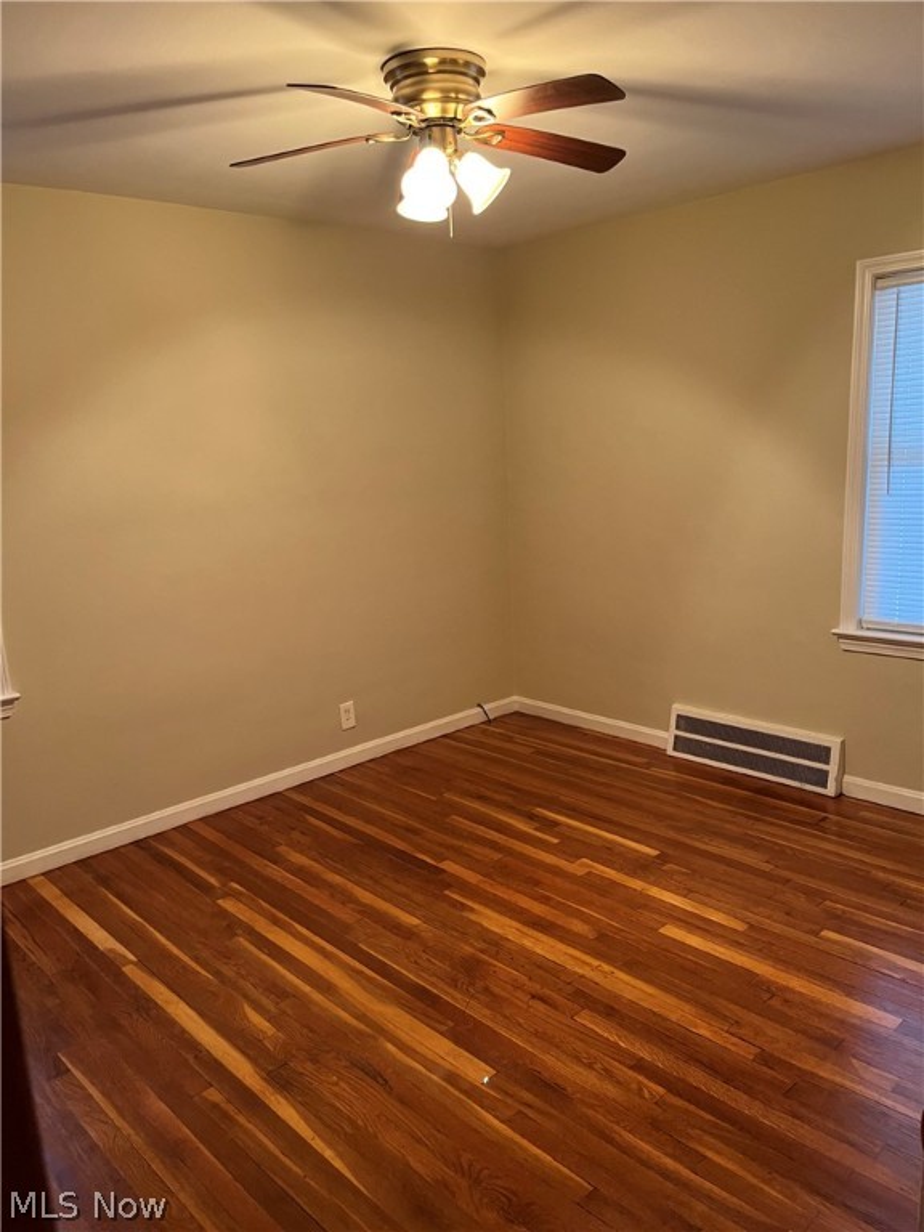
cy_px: 616
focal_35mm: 26
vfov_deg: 67.3
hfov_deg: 53.1
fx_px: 925
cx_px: 462
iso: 320
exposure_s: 1/60
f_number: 1.6
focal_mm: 5.1
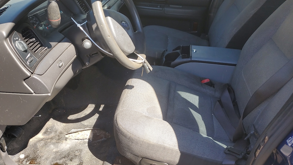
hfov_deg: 66.1
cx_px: 143
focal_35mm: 29
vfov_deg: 40.2
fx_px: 225
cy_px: 80
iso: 50
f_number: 1.5
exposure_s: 1/417
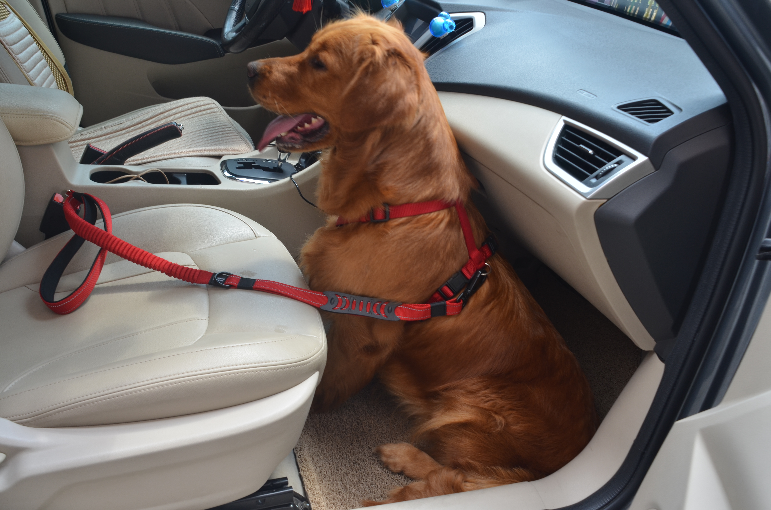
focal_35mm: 30
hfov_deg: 62.0
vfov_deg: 43.4
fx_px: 641
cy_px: 255
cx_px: 386
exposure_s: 1/60
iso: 200
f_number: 7.1
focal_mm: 20
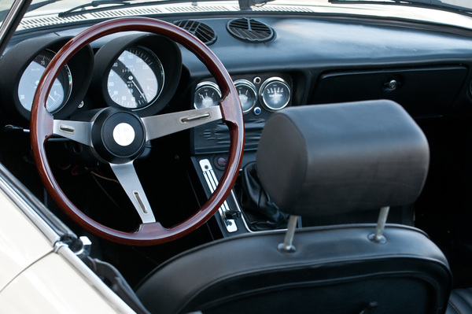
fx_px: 1867
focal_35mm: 142
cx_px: 236
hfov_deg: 14.4
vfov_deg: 9.6
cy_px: 157
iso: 400
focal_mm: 95
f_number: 6.3
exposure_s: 1/100
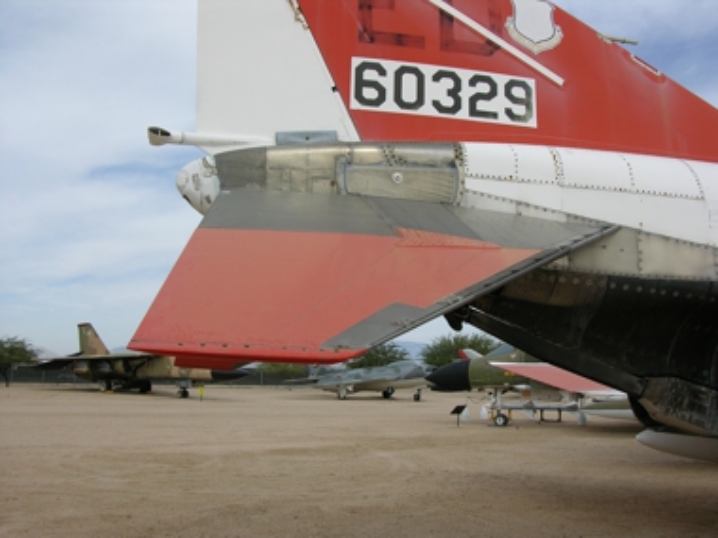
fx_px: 726
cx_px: 359
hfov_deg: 52.6
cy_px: 269
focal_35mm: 35
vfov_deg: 40.7
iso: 50
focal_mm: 8.9
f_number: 5
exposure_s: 1/500
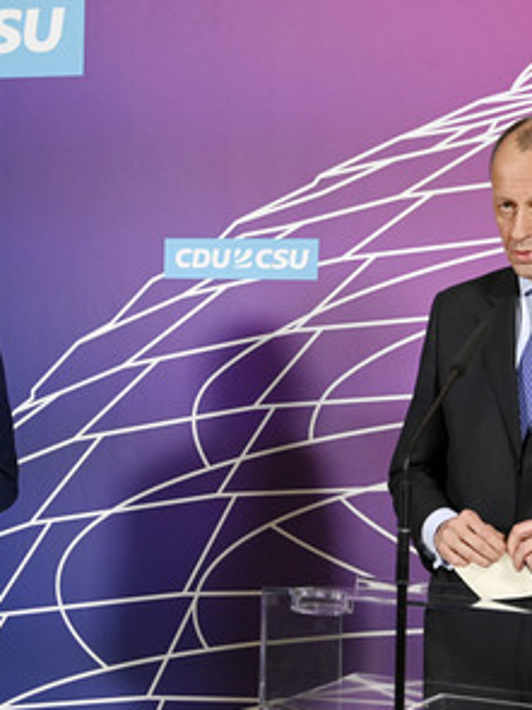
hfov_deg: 16.2
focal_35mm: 91
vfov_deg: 21.5
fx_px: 1866
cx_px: 249
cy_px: 359
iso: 3600
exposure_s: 1/250
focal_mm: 62
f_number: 5.6
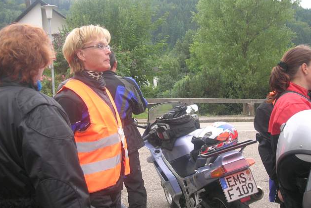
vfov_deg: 25.5
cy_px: 99
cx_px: 154
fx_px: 458
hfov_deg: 37.5
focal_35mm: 53
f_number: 3.3
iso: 50
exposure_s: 1/79.3
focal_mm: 8.4
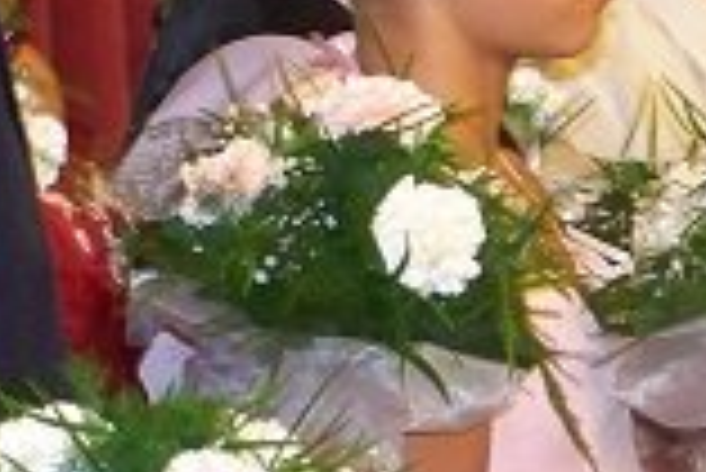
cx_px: 1097
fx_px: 9324
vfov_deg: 2.9
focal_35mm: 475
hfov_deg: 4.3
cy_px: 99
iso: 250
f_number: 3.2
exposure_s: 1/50
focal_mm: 20.3
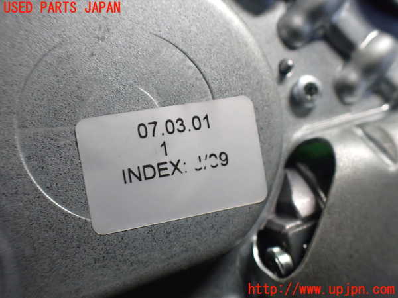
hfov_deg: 60.0
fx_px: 345
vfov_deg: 46.8
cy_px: 149
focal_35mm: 30
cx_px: 199
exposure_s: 1/60
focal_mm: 5.4
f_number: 2.3
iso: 800
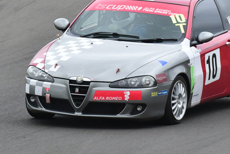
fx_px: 9494
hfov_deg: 1.4
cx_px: 114
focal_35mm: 1485
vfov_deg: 0.9
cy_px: 31
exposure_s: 1/640
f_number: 11
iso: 1250
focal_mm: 500
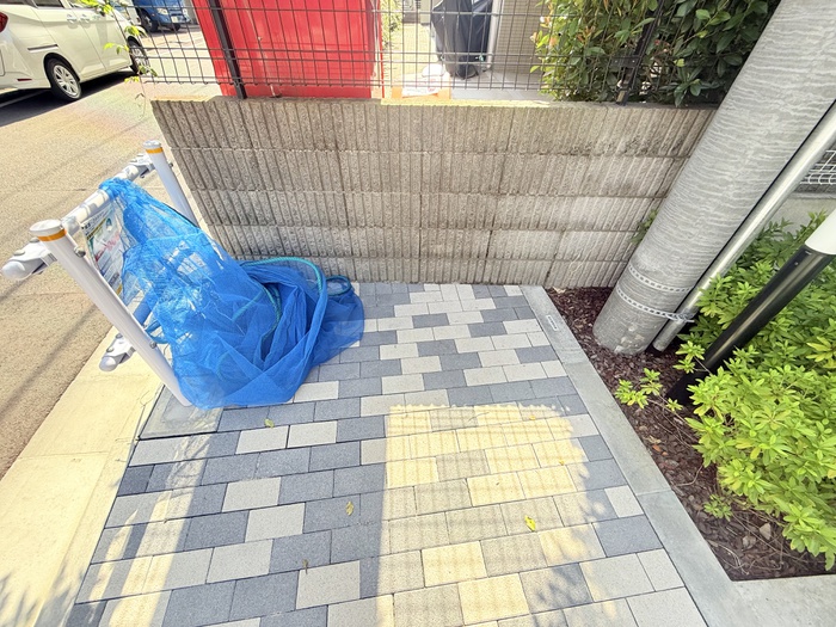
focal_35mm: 14
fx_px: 338
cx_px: 418
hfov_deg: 102.1
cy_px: 314
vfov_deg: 85.7
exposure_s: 1/395
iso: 64
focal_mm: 2.22
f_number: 2.2
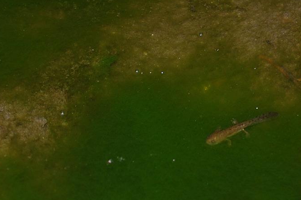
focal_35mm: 186
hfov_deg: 11.0
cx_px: 212
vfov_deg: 7.4
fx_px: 1554
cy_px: 135
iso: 200
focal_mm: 55
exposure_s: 1/125
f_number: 5.6
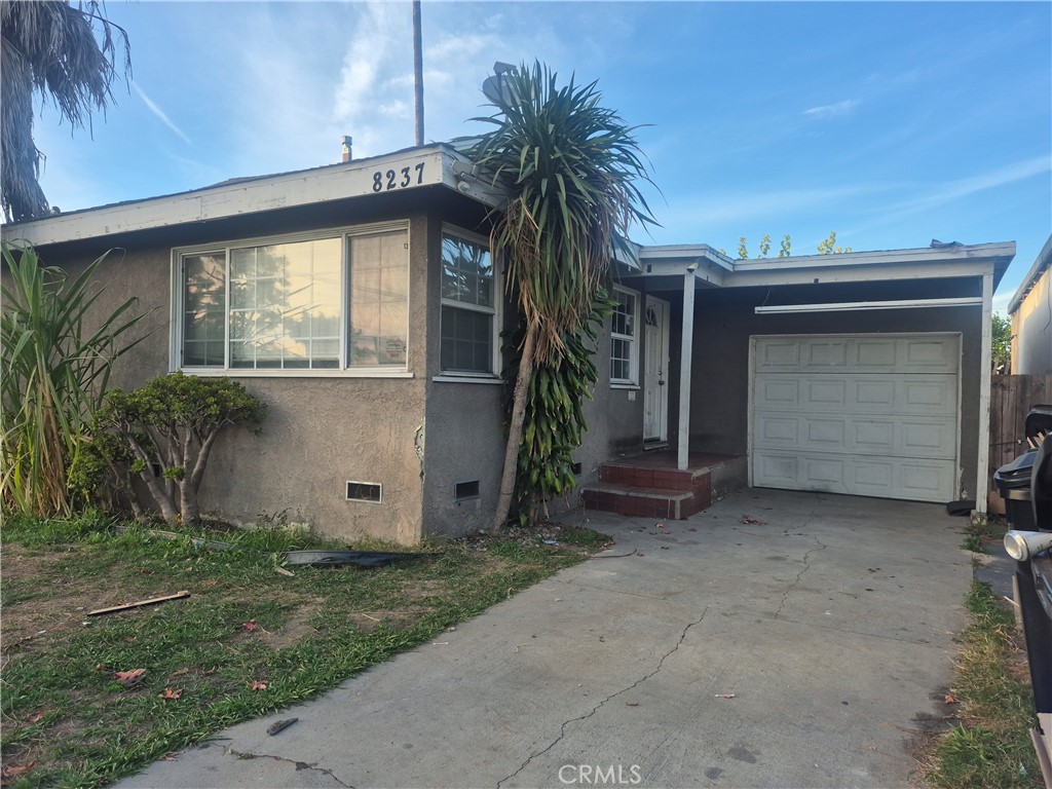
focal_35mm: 23
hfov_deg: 73.9
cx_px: 526
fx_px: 699
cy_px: 394
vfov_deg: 58.9
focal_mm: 5.4
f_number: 1.8
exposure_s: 1/388
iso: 25
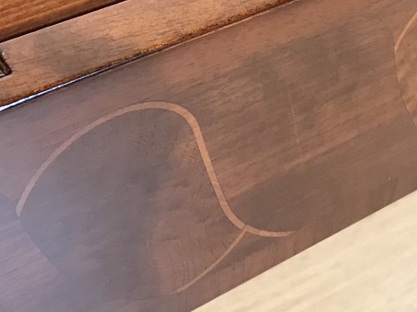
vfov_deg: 15.6
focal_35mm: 93
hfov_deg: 20.9
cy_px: -1
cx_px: 311
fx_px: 1120
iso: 40
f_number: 1.8
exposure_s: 1/25
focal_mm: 3.99
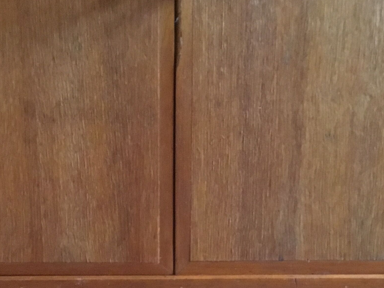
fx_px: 721
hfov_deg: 29.8
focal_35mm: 65
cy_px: 243
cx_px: 171
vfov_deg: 22.2
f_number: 2.4
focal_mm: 3.3
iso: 640
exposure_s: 1/17
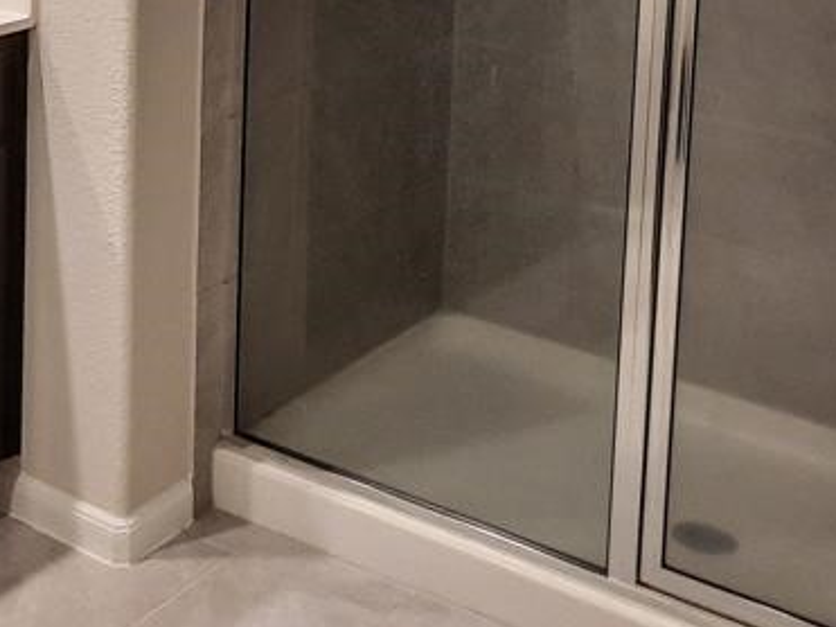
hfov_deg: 27.9
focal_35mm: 69
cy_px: -167
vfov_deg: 19.7
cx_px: 234
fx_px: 1666
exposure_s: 1/60
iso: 200
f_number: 2
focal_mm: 4.6
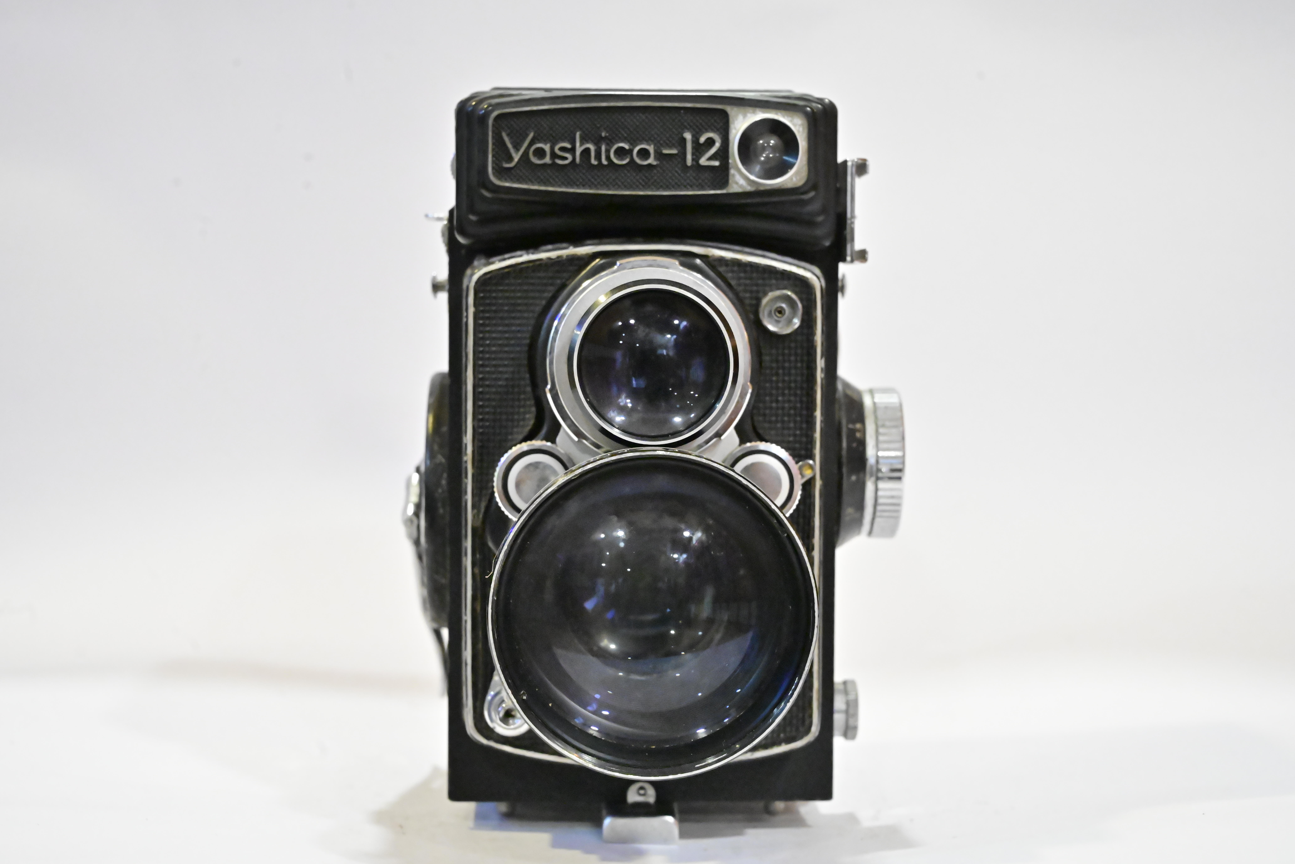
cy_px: 432
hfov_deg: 33.4
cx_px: 648
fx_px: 2158
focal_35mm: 60
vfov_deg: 22.6
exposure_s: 1/50
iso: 12800
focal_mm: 60
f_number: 10
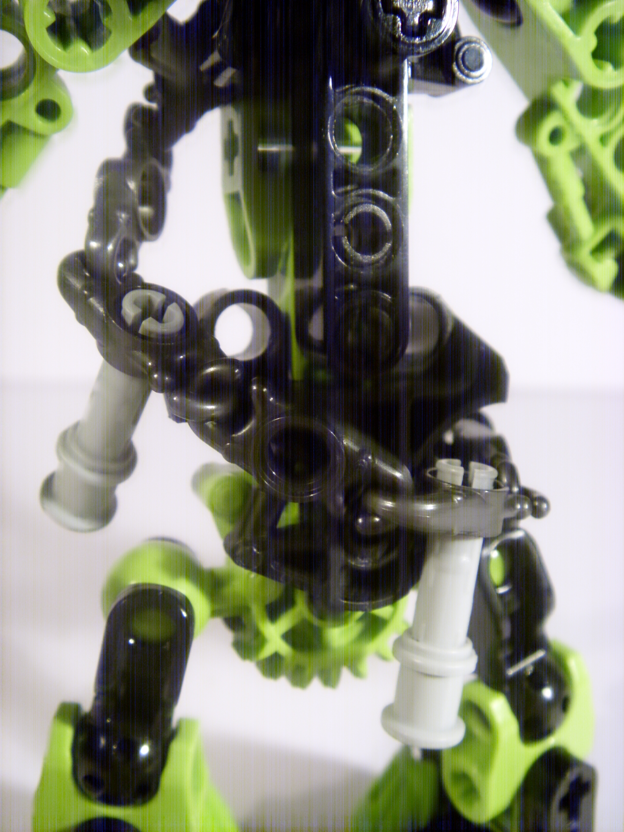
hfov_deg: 45.4
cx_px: 312
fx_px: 745
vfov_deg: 58.4
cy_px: 416
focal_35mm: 31
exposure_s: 1/15
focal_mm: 6.3
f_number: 3.5
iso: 100
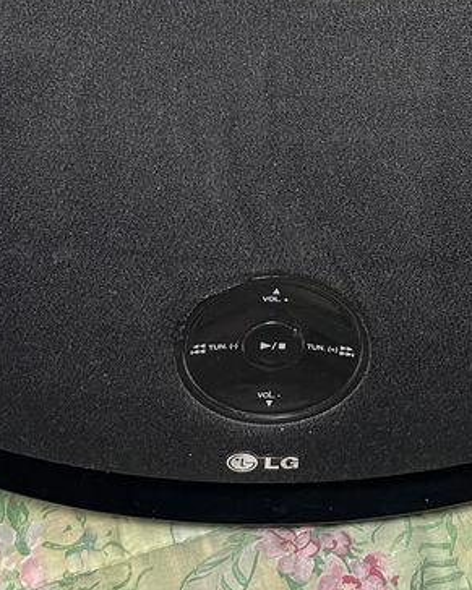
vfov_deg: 28.2
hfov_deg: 22.8
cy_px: 225
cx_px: 276
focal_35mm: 67
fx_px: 1170
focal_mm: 5.1
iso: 200
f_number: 1.6
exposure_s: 1/50
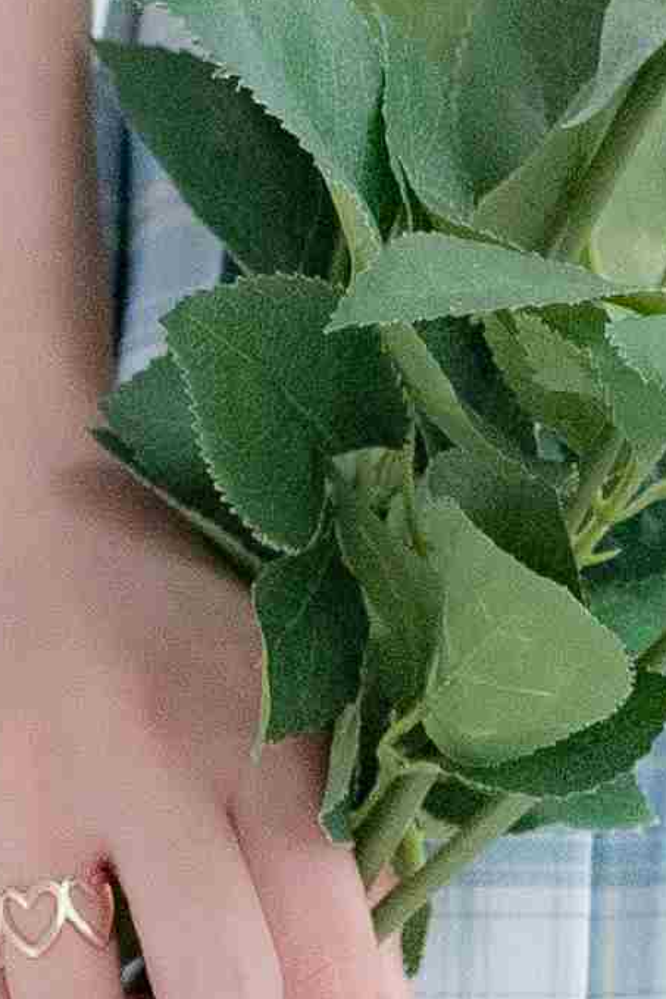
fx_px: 10983
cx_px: 1173
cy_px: 2381
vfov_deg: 5.1
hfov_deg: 3.5
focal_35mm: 396
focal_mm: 35
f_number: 2.5
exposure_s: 1/60
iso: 800
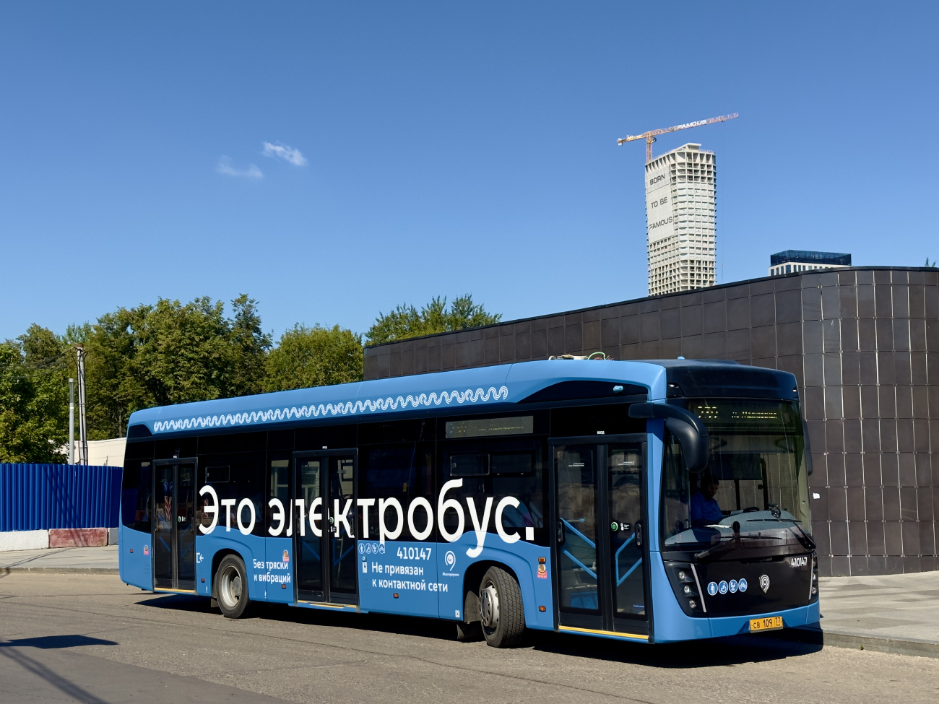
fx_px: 1302
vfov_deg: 30.3
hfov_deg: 39.7
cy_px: 352
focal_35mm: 48
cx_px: 470
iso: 64
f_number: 1.78
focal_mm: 6.86
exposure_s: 1/3472
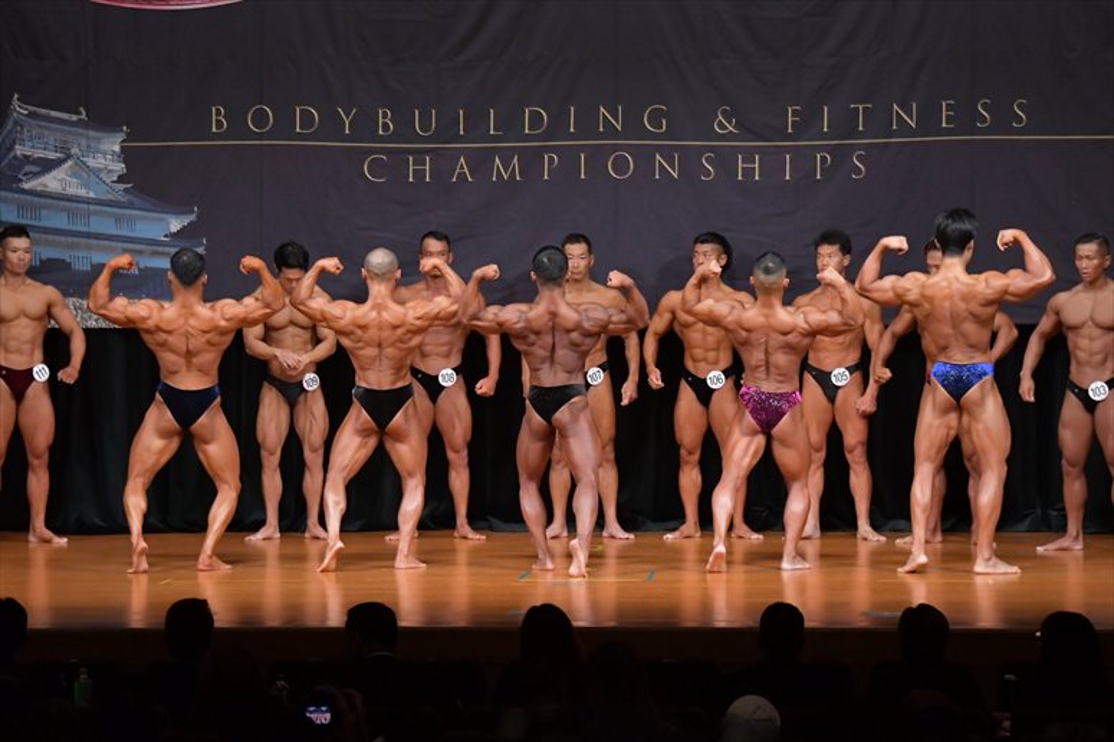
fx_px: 4639
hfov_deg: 13.7
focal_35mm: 150
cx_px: 557
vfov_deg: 9.1
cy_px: 371
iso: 5000
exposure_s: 1/400
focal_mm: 100
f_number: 5.6
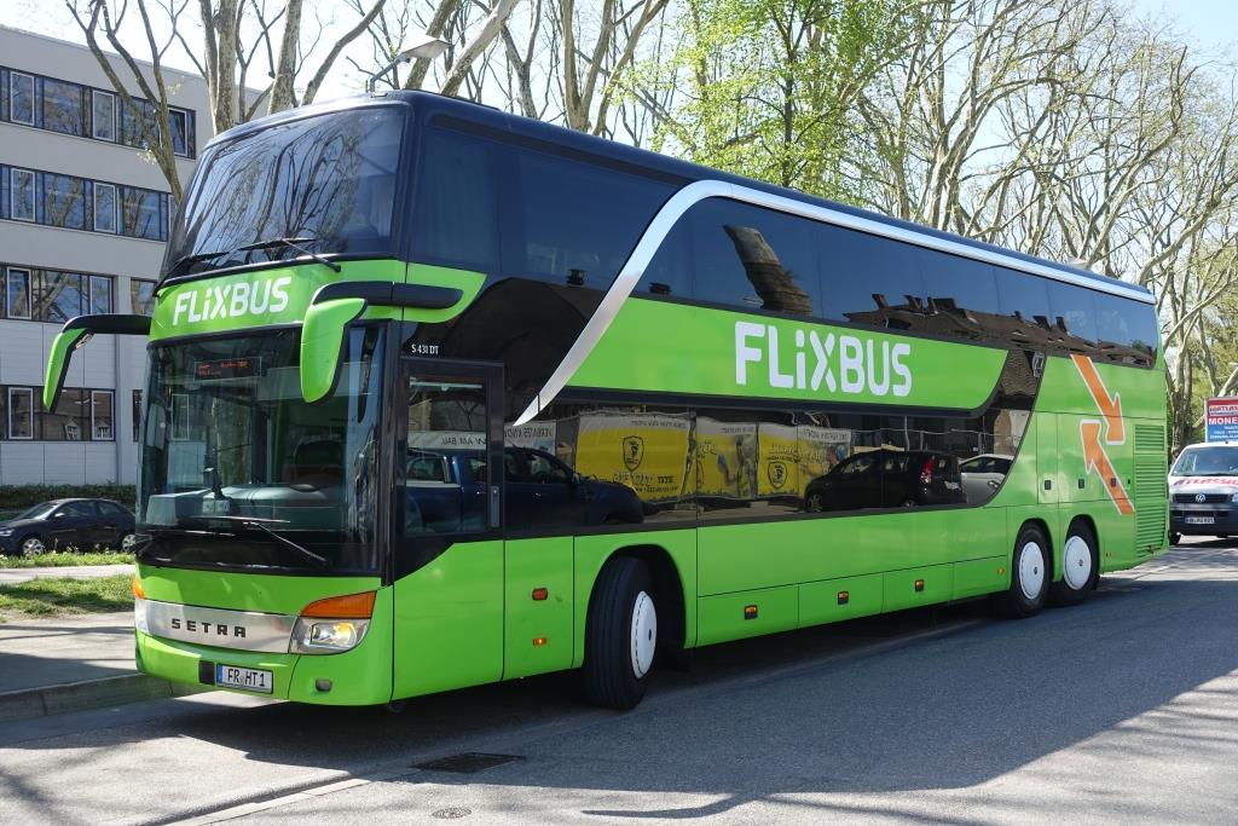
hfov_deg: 47.4
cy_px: 413
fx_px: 1410
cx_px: 619
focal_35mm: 41
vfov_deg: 32.6
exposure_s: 1/200
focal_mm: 15.1
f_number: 5.6
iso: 125
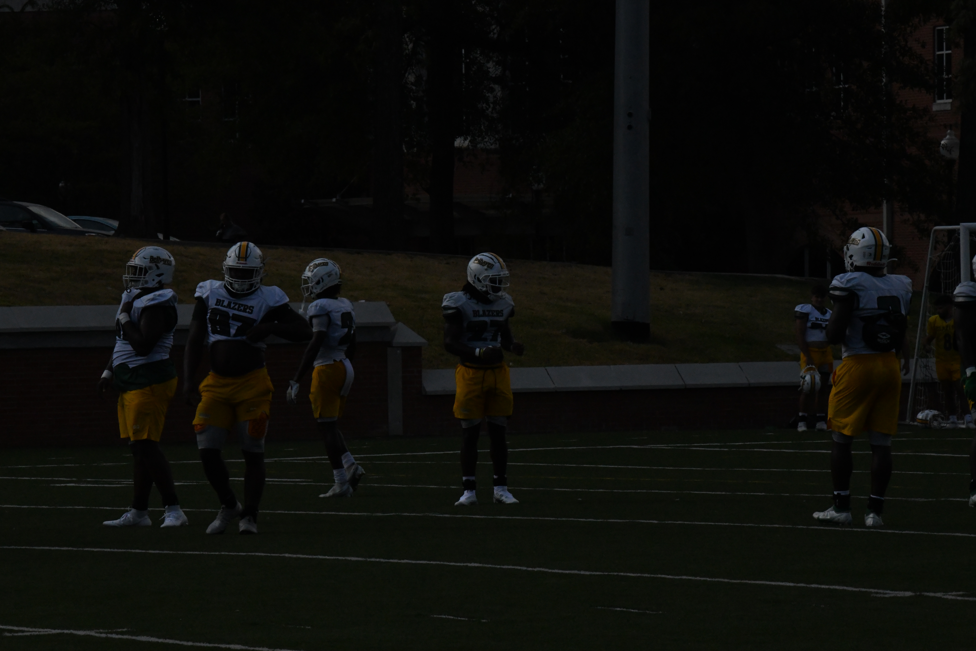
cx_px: 449
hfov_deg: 9.0
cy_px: 276
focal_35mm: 228
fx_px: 6181
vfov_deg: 6.0
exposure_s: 1/8000
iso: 6400
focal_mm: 190
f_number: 20
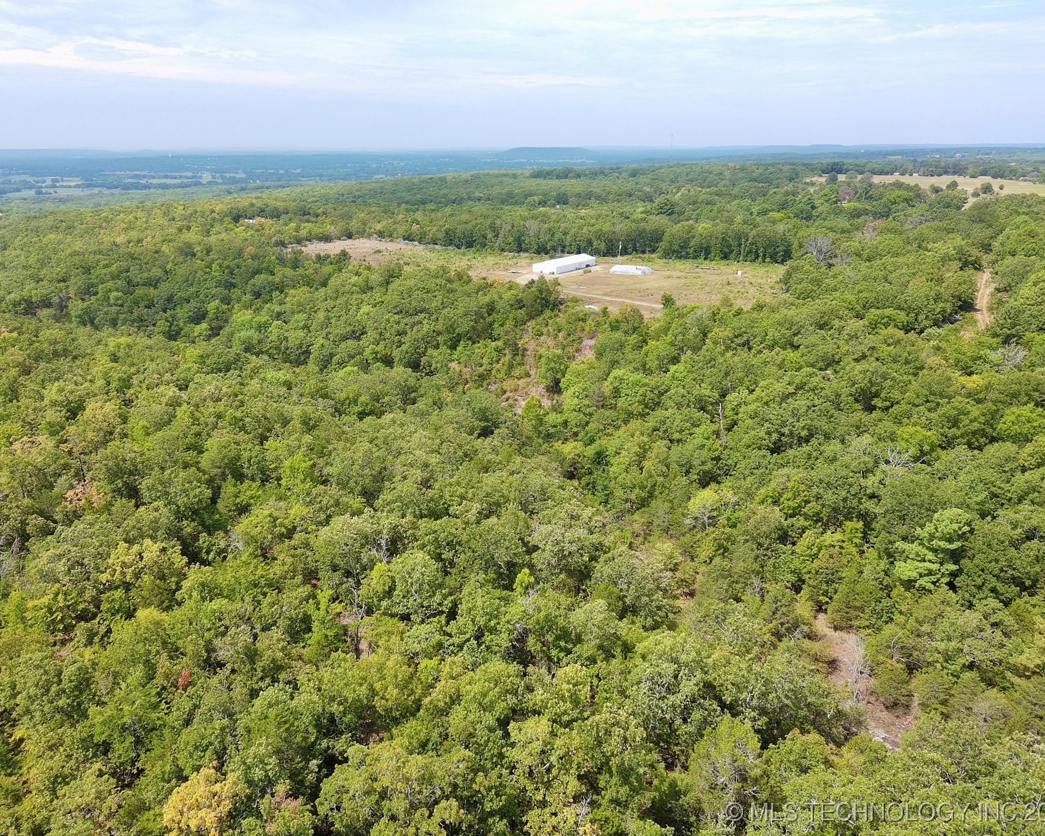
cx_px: 524
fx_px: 742
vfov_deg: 58.8
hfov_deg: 70.3
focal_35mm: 24
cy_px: 418
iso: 102
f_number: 1.9
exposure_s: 1/1558
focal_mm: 6.67
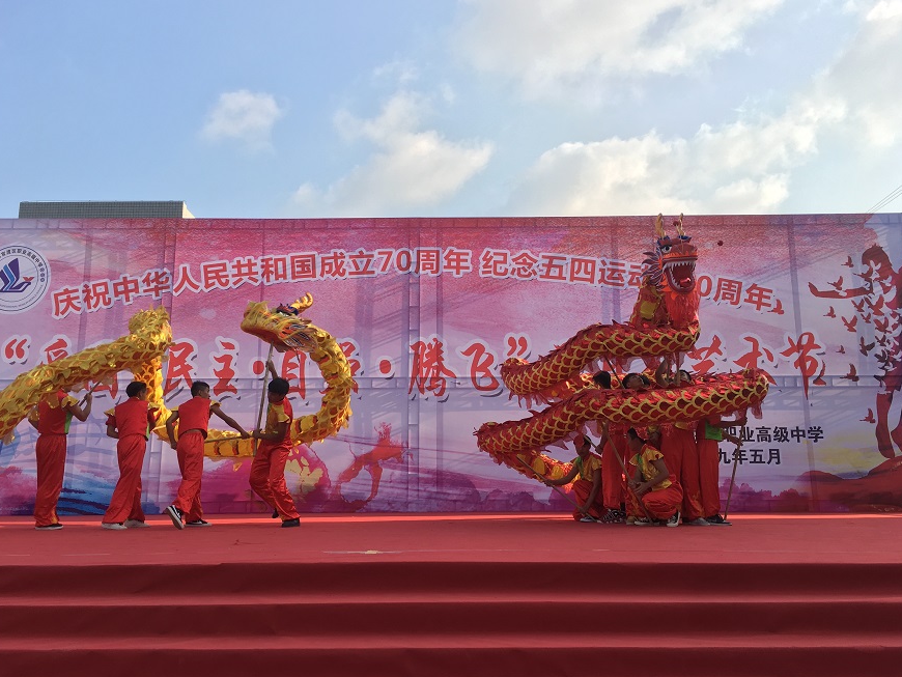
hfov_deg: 60.0
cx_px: 452
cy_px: 333
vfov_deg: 46.8
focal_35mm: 30
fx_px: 782
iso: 25
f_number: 2.2
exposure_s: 1/615
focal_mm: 4.15
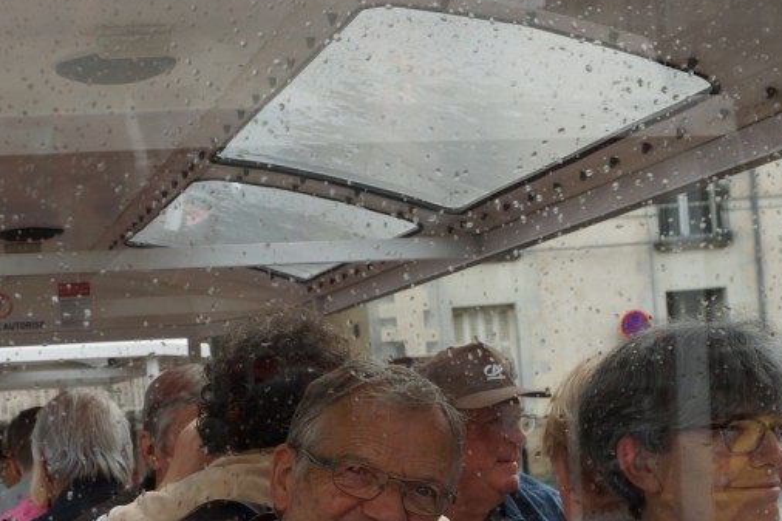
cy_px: 479
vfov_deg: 17.0
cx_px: 161
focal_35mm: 79
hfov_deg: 25.3
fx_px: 1715
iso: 100
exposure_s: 1/320
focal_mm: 26
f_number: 5.6
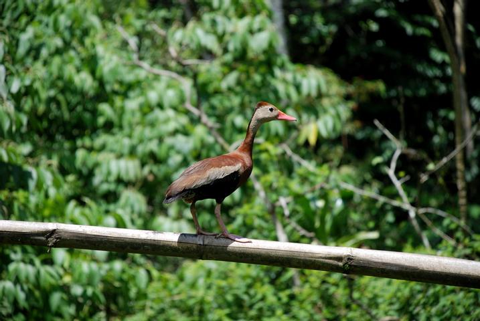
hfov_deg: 11.4
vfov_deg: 7.7
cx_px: 240
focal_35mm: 180
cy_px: 160
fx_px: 2403
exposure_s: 1/500
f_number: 5.6
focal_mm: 120
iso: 200
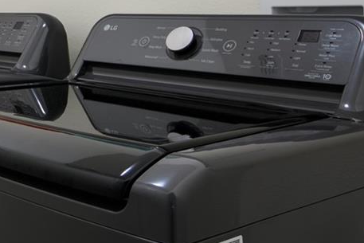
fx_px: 637
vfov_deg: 20.9
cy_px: 2
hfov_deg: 27.8
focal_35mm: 63
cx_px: -78
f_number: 9
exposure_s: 1/13
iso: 200
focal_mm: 12
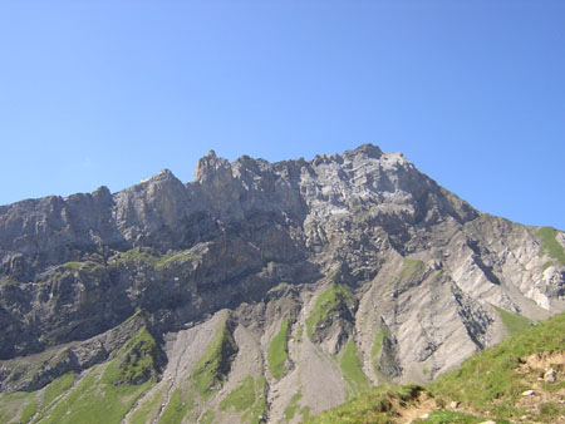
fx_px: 588
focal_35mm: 36
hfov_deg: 51.3
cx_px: 282
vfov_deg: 39.7
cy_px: 212
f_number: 5.2
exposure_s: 1/164
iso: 100
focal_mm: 4.7
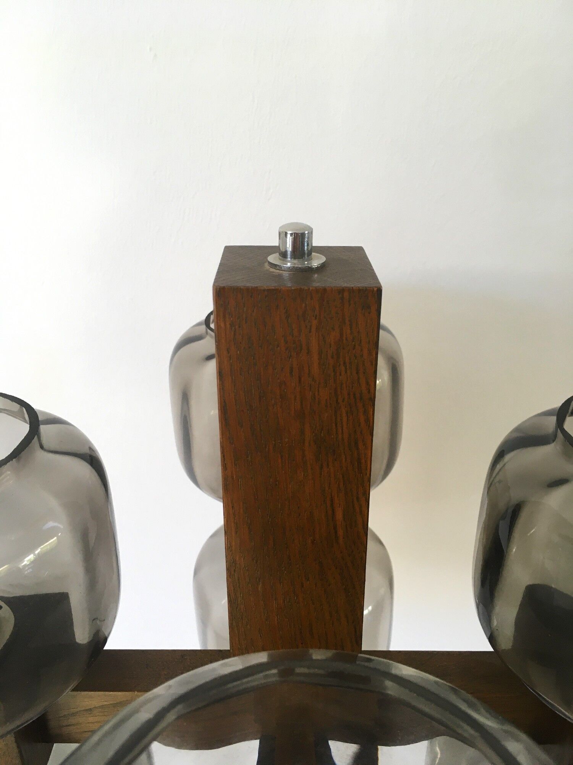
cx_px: 286
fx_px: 640
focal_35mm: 29
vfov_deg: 61.7
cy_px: 382
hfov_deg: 48.2
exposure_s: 1/33
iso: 40
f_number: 2.2
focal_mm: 4.15
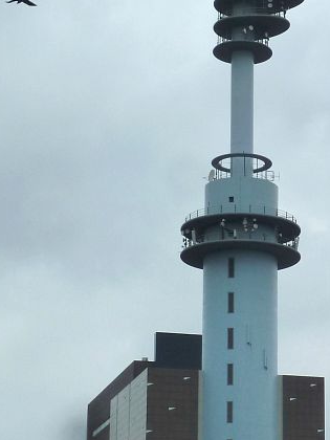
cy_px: 260
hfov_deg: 12.4
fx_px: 1487
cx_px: 375
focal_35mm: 117
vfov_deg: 16.8
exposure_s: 1/400
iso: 125
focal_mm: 7.9
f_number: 5.6
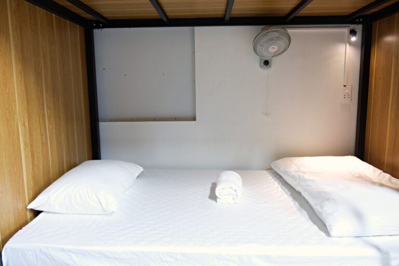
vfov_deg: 47.9
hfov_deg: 67.4
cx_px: 200
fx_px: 299
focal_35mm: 27
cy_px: 133
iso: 800
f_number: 2.8
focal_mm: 18
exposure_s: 1/45
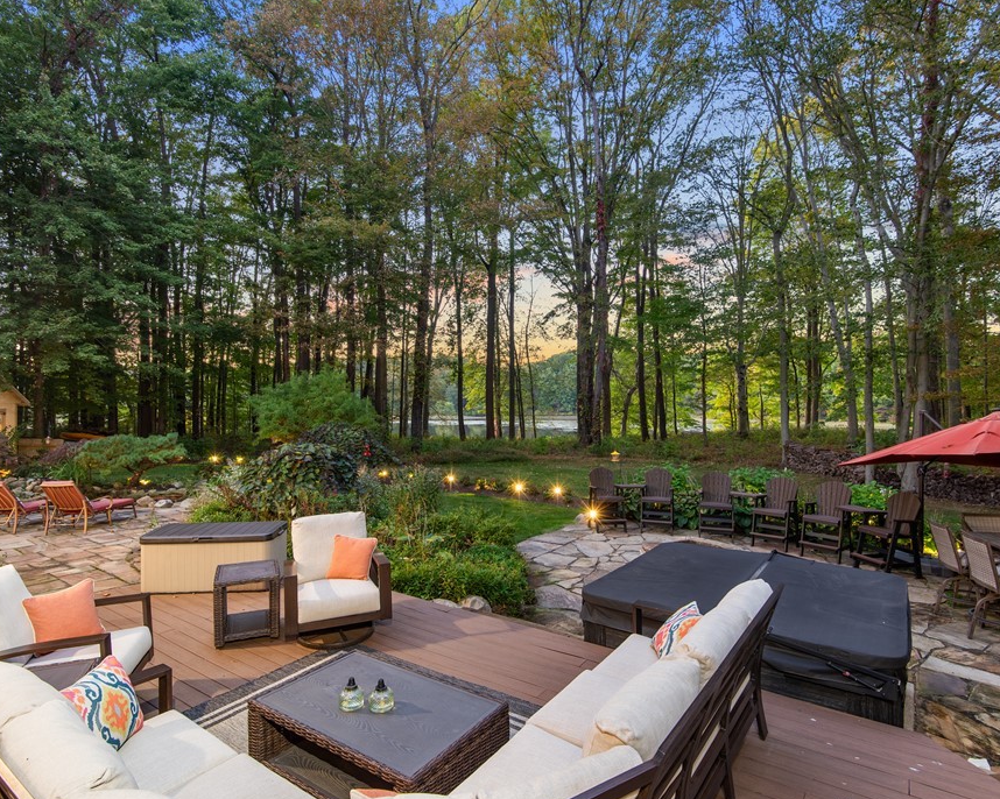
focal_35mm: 19
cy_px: 396
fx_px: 562
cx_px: 496
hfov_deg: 83.3
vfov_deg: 70.8
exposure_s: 2.5
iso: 400
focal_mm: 16
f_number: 8
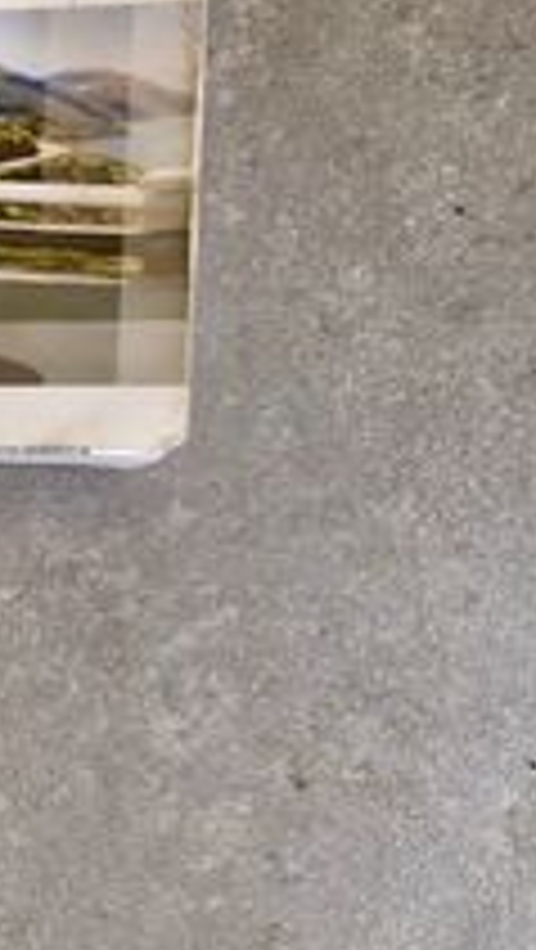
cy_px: 698
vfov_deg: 27.5
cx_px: -829
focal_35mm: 76
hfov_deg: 12.1
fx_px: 1916
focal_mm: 5.4
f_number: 1.8
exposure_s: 1/100
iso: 125
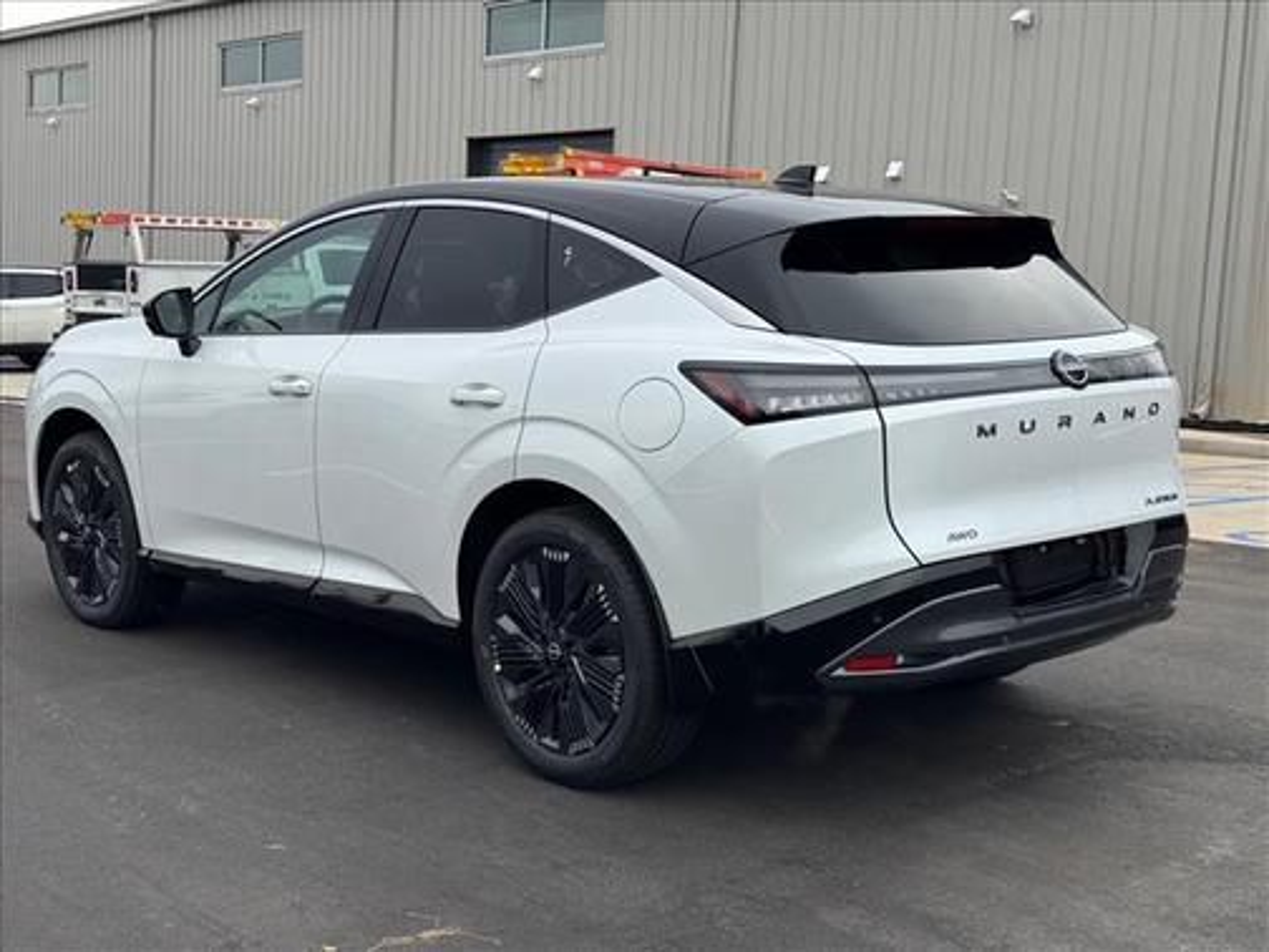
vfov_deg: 30.3
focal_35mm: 48
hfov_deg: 39.7
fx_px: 1760
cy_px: 476
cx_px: 634
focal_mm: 6.76
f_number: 1.78
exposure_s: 1/1869
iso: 64
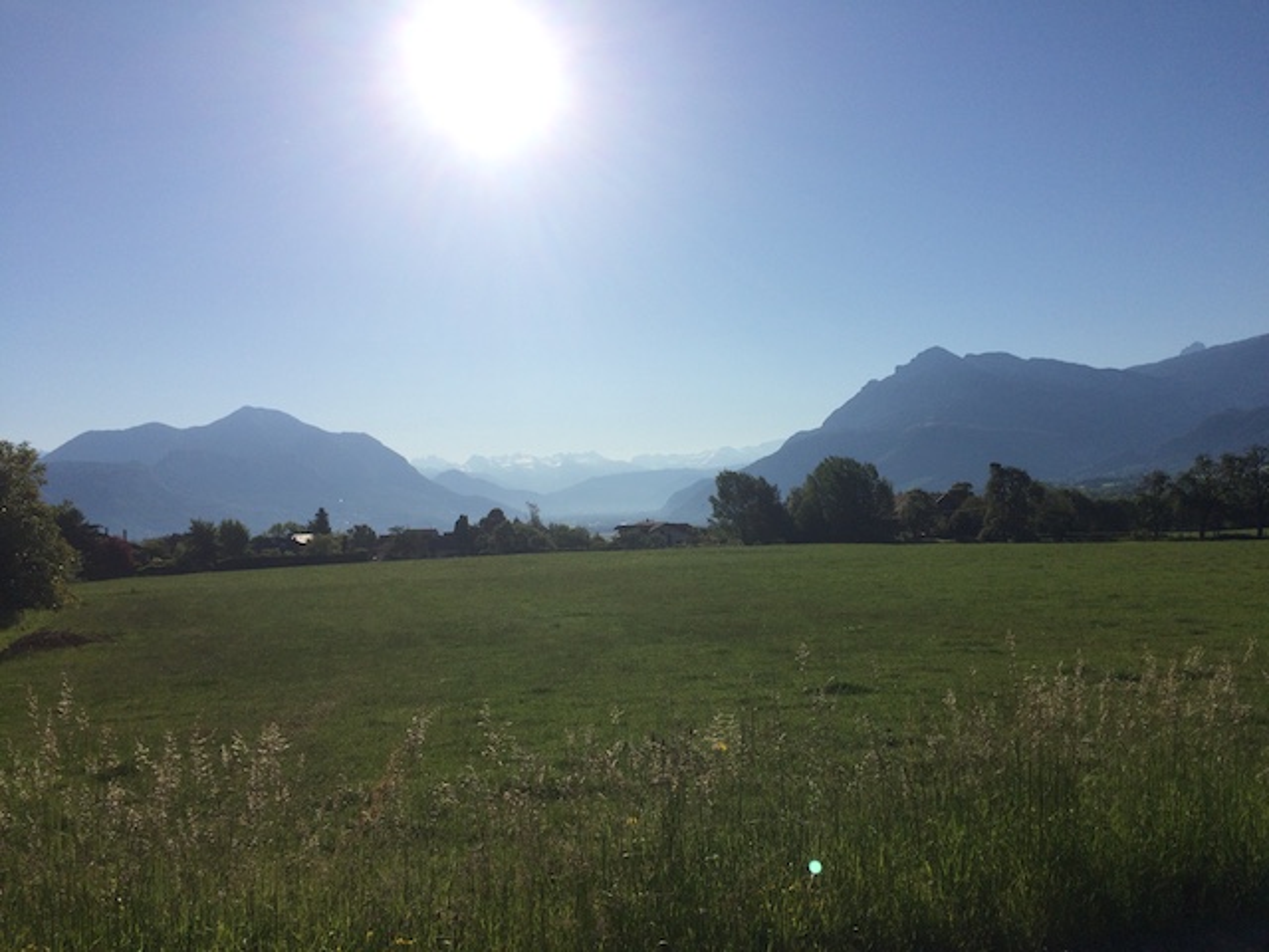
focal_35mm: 29
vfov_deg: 48.2
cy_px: 476
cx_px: 634
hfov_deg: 61.7
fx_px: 1063
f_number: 2.2
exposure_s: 1/6849
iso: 40
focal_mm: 4.15
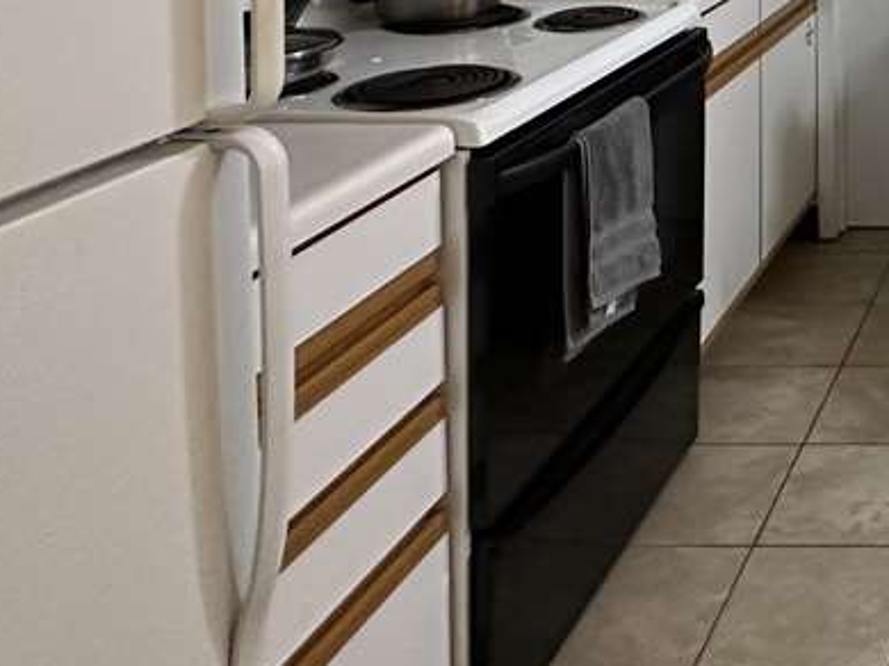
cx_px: 1151
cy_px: -201
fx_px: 1181
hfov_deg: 31.8
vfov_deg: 26.6
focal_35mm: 46
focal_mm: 2.22
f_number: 2.2
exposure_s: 1/60
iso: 320
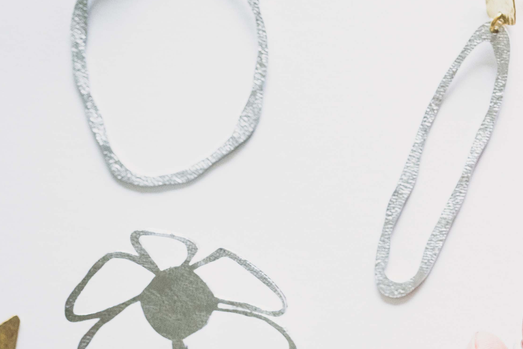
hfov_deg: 14.7
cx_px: 839
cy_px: 223
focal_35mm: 128
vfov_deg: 10.7
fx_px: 1857
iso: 1000
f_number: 5.6
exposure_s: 1/400
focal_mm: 34.5
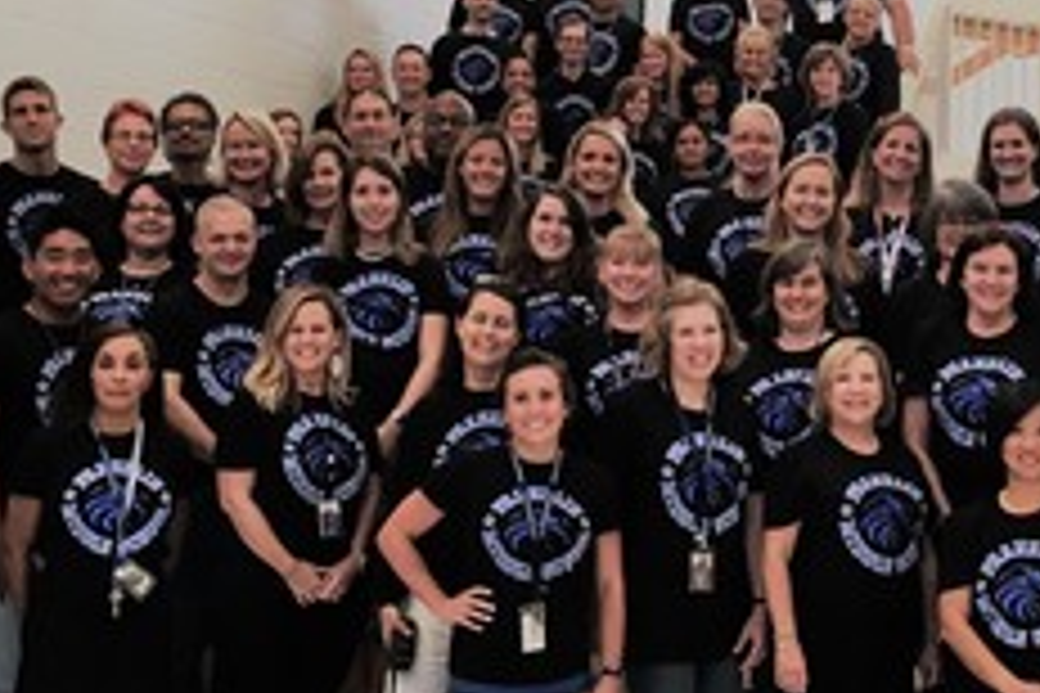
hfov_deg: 27.5
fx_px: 2109
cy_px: 220
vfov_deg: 18.6
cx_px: 707
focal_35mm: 73
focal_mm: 4.15
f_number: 2.2
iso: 25
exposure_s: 1/30
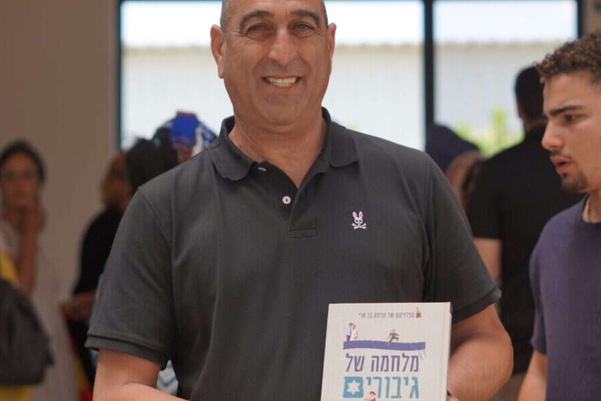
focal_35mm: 86
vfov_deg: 15.9
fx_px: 1436
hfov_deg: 23.6
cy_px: 191
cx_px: 316
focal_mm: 50
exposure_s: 1/2000
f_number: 2.2
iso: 320
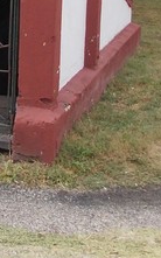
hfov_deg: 12.2
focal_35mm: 103
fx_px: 724
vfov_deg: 19.5
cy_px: -12
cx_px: -60
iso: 80
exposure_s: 1/160
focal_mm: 4
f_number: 5.4
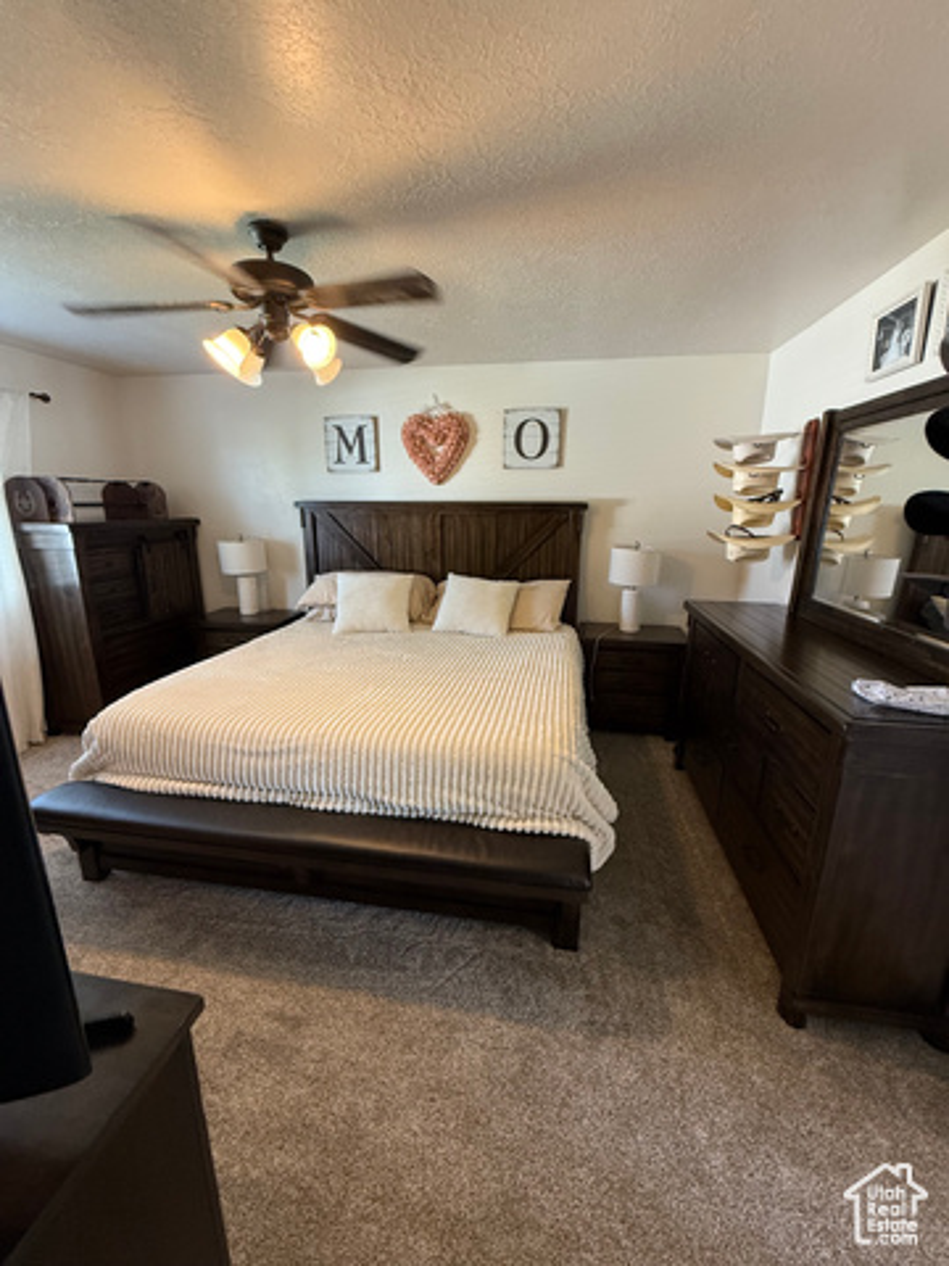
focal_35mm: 14
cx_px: 474
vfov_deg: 102.1
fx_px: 512
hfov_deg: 85.7
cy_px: 633
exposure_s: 1/60
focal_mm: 2.22
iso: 250
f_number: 2.2
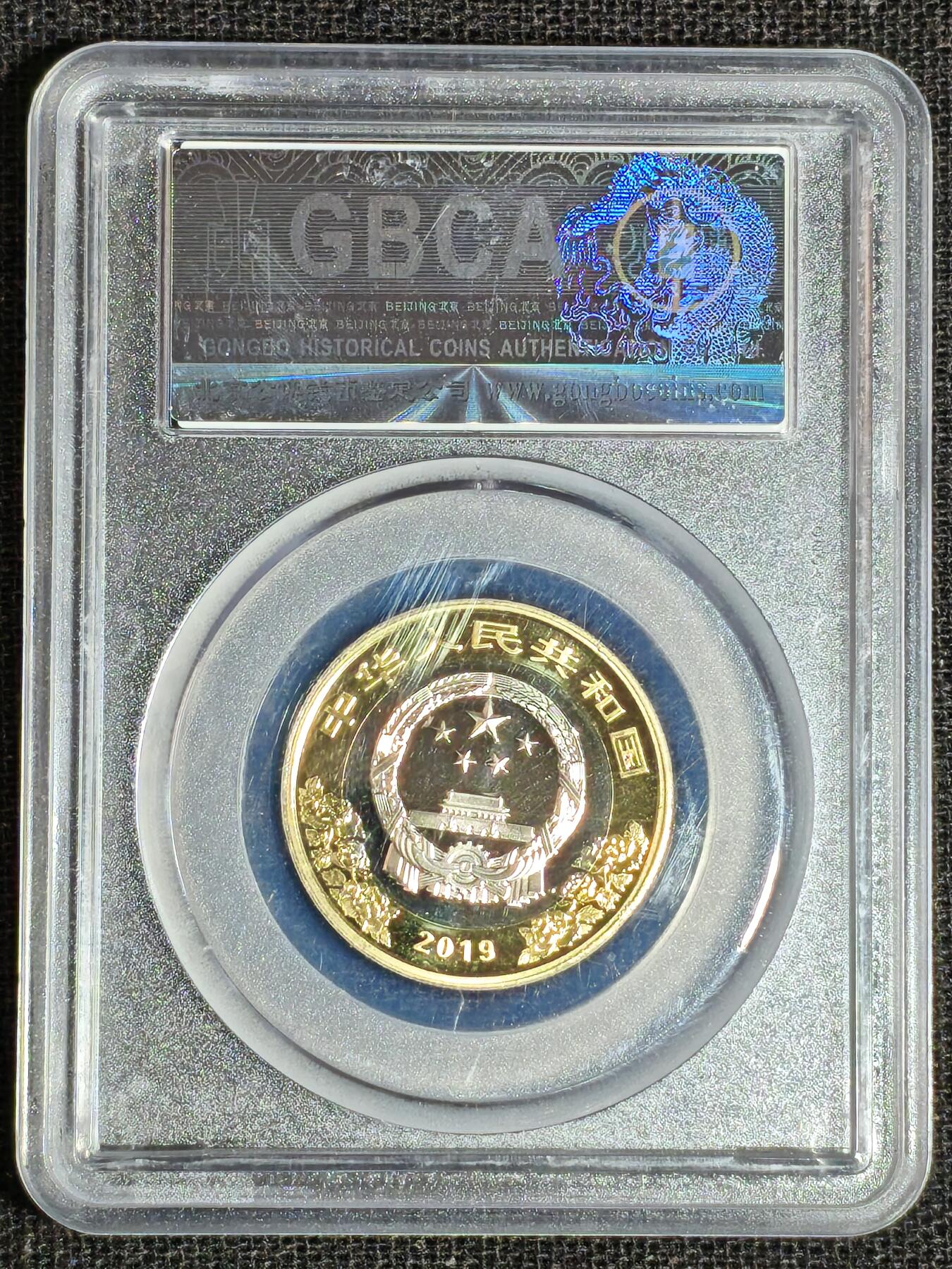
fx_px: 4364
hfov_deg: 12.5
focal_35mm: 119
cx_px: 476
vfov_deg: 16.6
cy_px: 634
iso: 50
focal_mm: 4.94
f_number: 1.5
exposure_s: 1/256
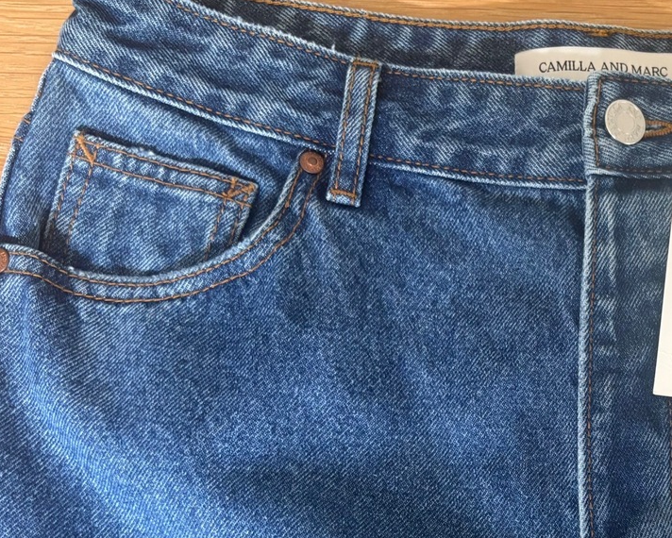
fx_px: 1134
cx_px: 595
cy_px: 398
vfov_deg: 26.4
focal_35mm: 57
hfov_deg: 31.6
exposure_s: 1/60
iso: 400
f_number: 1.6
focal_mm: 5.96
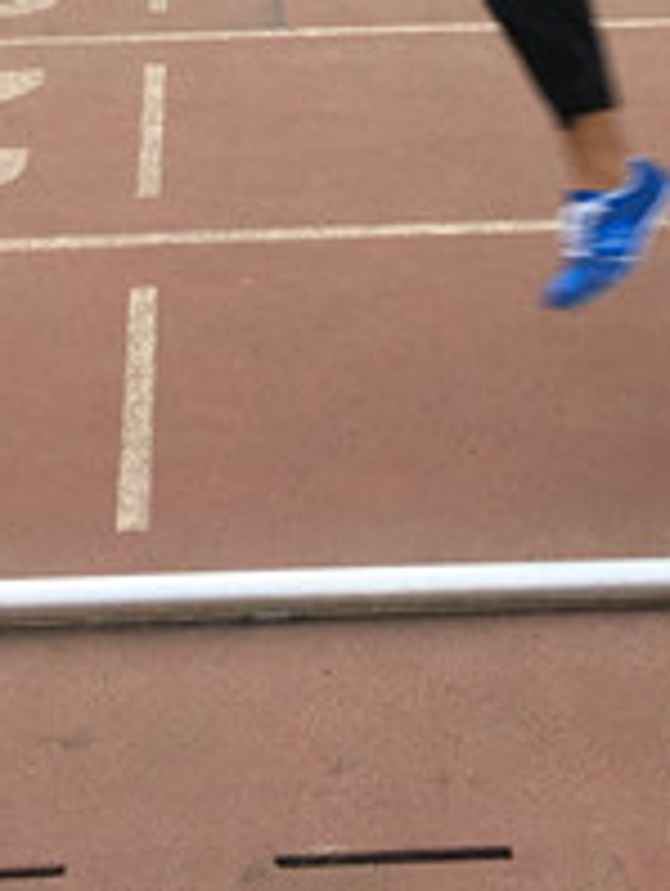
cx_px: 229
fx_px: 2009
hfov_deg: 18.9
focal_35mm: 78
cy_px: -290
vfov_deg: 22.2
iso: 25
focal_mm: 4.15
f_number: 2.2
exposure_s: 1/427
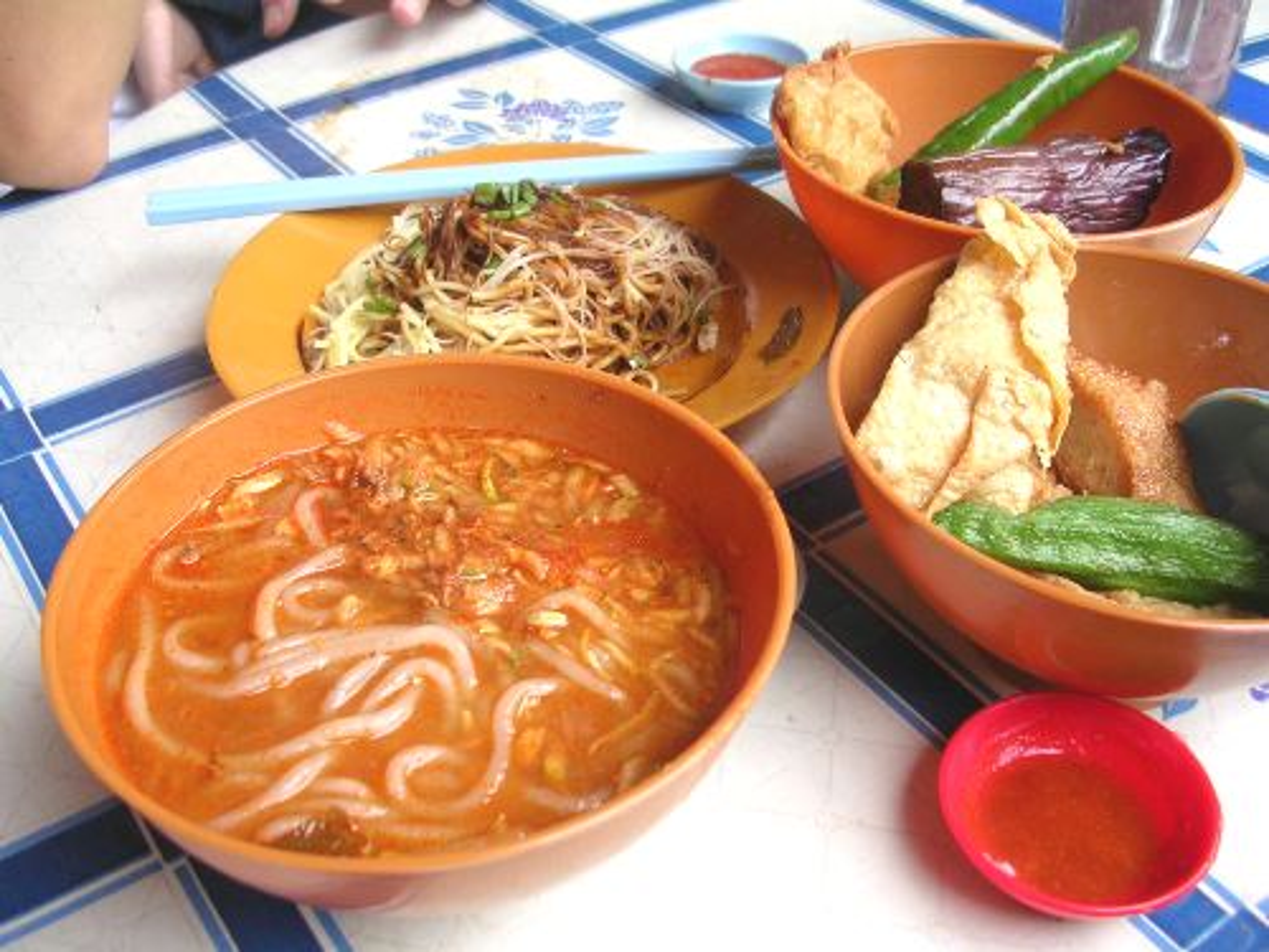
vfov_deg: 37.7
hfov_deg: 49.0
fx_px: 1393
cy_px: 476
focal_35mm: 38
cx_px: 634
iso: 50
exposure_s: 1/95.6
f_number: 2.8
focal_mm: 5.8
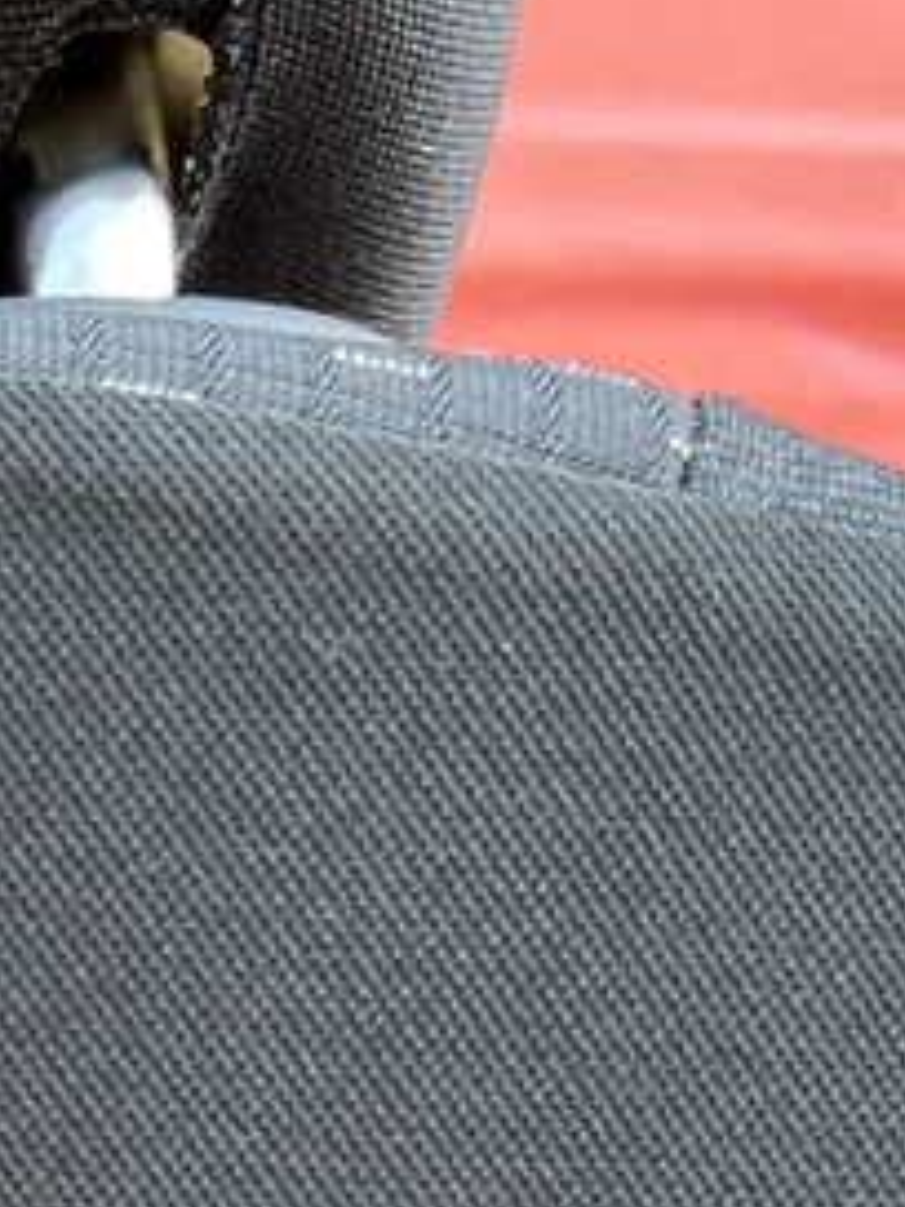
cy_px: 3372
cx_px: -896
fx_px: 5333
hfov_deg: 9.1
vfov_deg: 10.2
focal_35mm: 153
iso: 64
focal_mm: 5.1
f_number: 1.6
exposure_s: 1/121
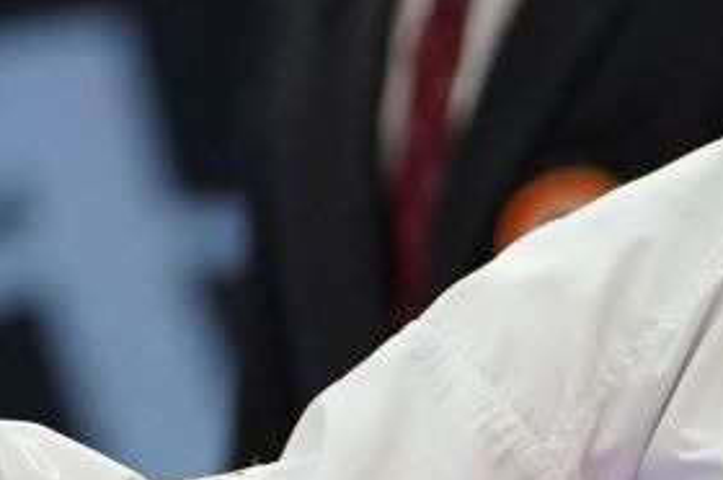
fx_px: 24011
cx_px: 214
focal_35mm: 1197
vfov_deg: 1.1
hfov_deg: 1.7
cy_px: 305
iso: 2000
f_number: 2.8
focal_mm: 186
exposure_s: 1/1000
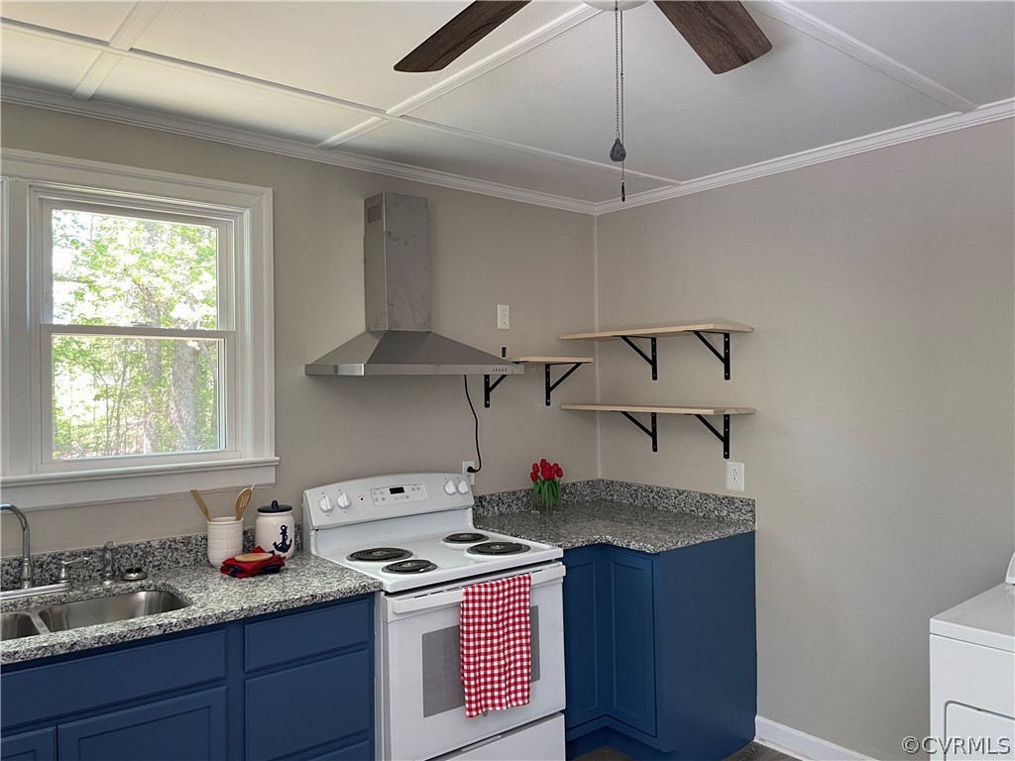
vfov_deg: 53.1
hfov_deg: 67.3
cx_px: 508
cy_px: 380
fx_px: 762
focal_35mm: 26
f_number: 1.6
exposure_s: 1/78
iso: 125
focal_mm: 4.2
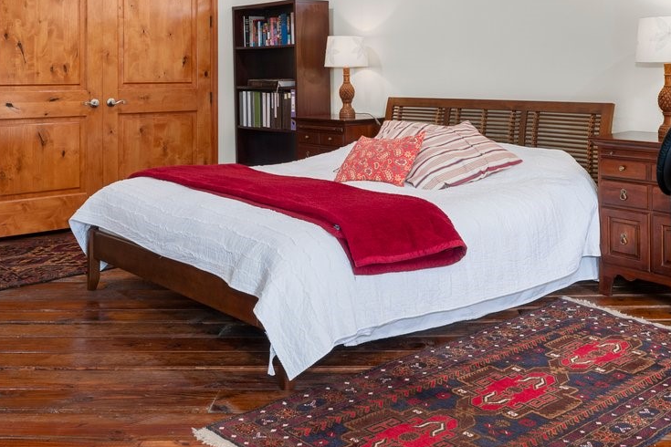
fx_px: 727
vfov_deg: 33.2
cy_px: 88
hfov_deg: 49.3
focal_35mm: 39
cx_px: 401
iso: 320
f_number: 7.1
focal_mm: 14
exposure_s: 1/2.5
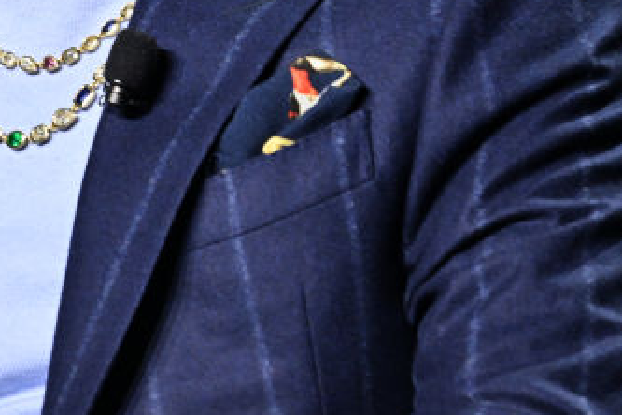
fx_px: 27055
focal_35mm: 1566
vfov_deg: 0.9
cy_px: -137
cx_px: 97
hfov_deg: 1.3
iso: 1250
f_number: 6.3
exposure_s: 1/125
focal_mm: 510
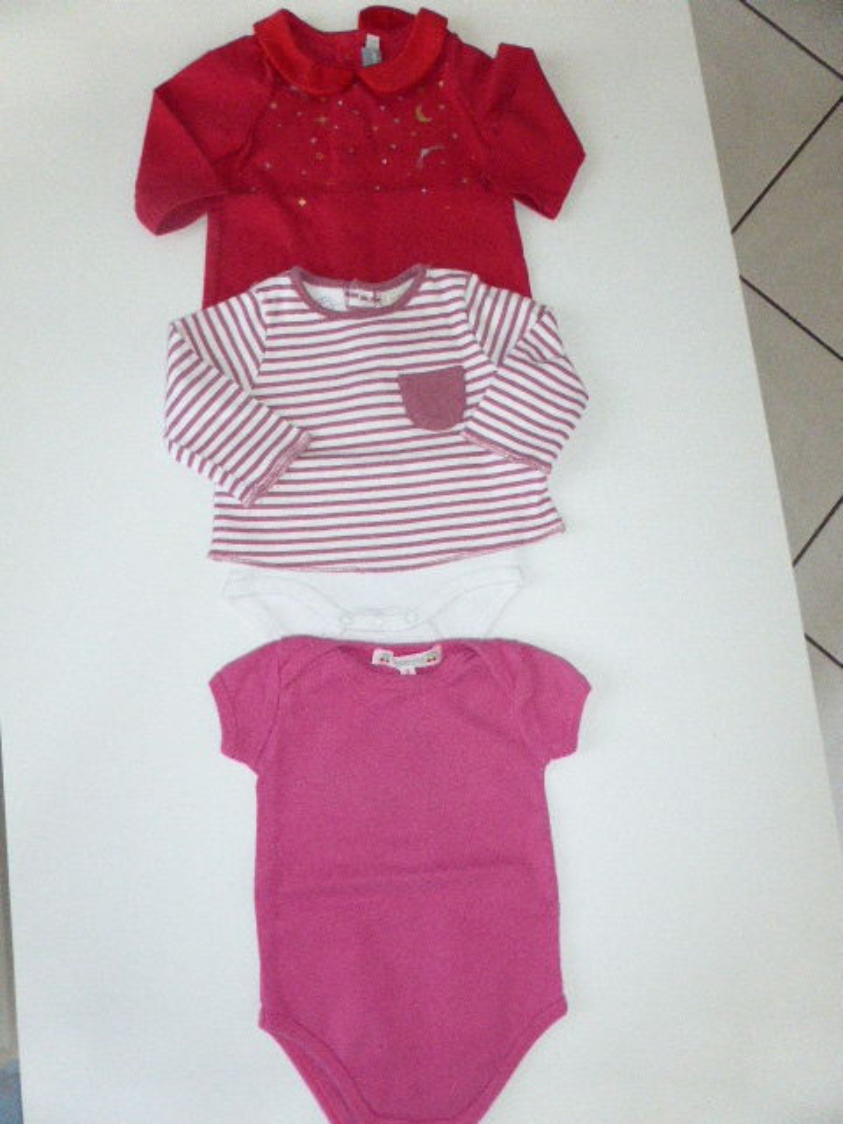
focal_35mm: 24
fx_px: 779
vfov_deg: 71.6
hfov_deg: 56.8
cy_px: 562
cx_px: 422
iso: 800
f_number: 3.3
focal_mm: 4.3
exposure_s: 1/60
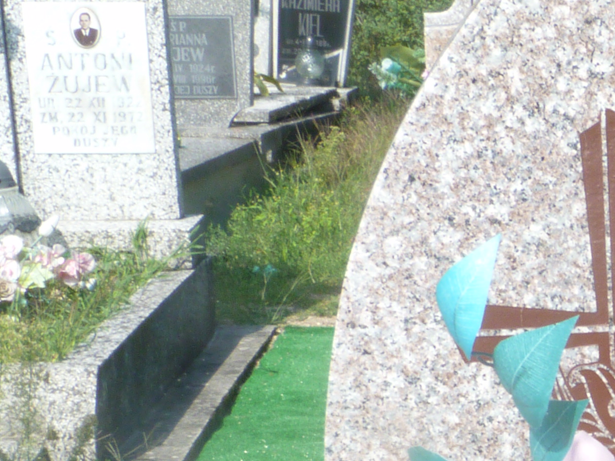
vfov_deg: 10.0
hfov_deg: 12.6
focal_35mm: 145
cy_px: 615
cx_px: 1035
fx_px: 2576
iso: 80
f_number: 8
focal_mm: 7.6
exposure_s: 1/80
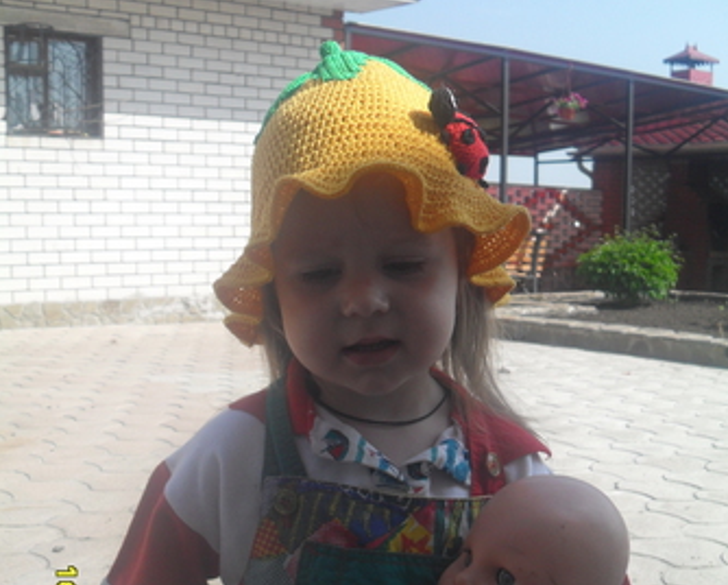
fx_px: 992
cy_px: 408
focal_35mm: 46
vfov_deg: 32.4
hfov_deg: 40.3
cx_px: 364
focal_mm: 6.2
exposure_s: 1/90
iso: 100
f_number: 8.9
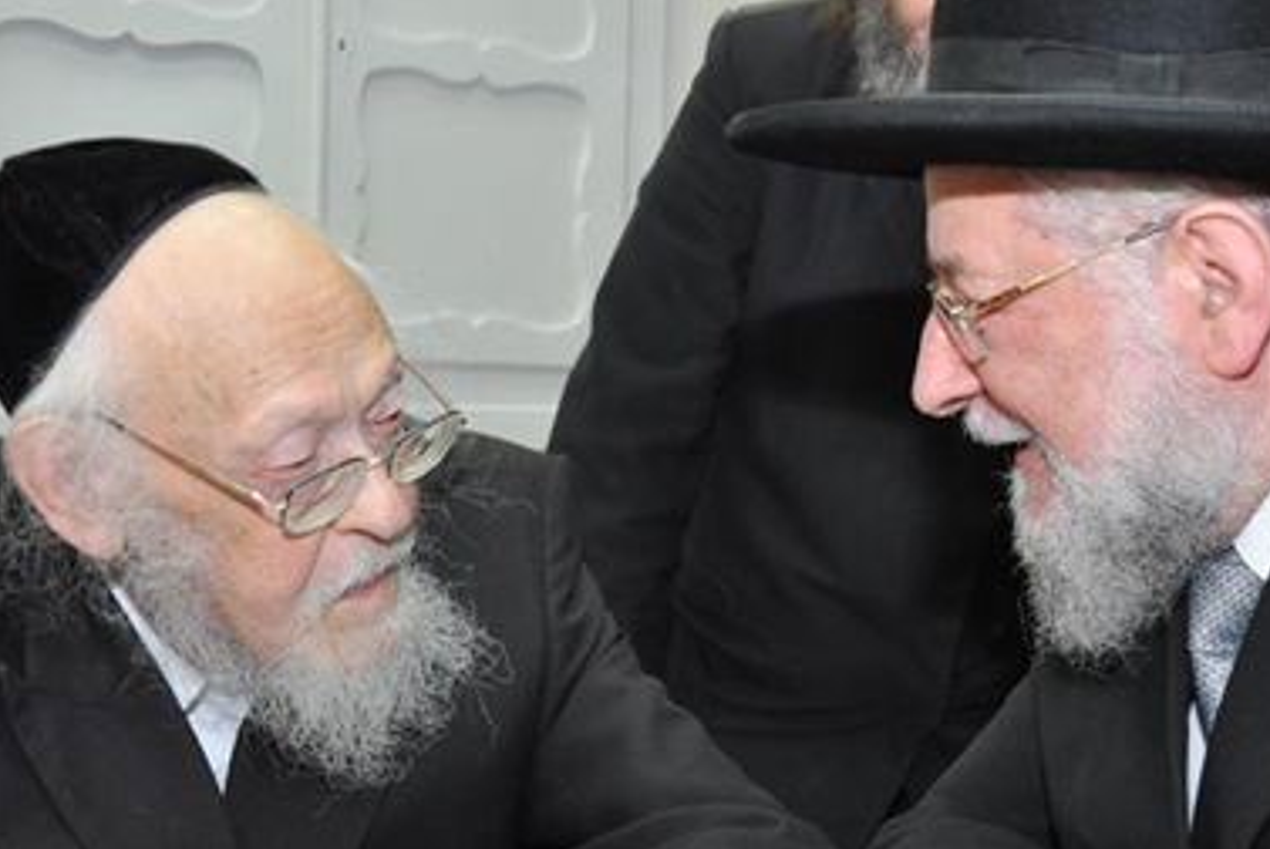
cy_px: 497
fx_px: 2154
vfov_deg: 22.3
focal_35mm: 61
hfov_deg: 32.6
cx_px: 829
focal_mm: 24
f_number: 5
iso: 640
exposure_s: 1/60
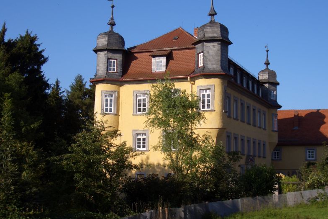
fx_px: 474
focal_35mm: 52
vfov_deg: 26.0
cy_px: 98
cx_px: 164
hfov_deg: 38.2
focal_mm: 8.2
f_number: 5
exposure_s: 1/400
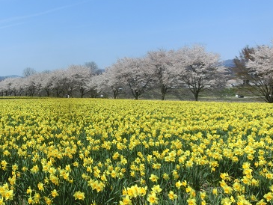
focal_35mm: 35
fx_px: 276
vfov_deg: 40.6
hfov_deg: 51.3
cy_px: 88
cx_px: 83
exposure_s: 1/320
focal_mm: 4.4
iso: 80
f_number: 8
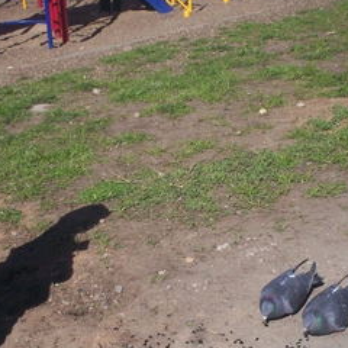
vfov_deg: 23.6
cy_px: 220
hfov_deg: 23.7
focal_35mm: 73
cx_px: 160
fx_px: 830
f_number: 4.5
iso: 100
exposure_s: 1/767
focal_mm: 6
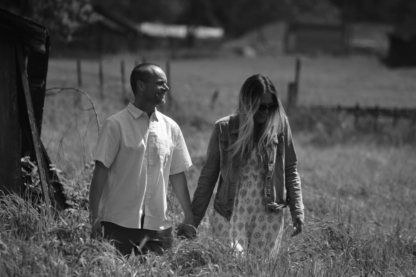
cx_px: 208
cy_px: 138
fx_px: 5200
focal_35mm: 450
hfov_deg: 4.6
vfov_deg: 3.1
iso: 400
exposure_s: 1/1250
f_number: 5.6
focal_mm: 300
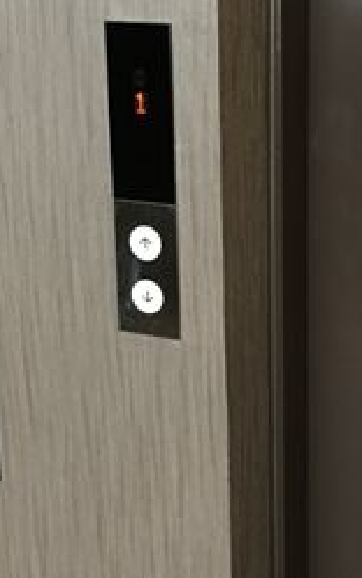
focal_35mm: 79
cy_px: 276
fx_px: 1245
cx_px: 172
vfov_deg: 26.1
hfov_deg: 16.5
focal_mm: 4.15
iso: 200
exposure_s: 1/30
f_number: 2.2
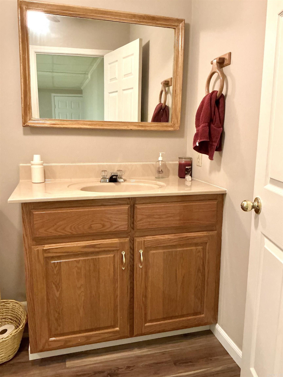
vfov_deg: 61.7
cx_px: 142
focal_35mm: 29
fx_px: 316
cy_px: 188
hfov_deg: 48.2
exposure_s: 1/30
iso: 320
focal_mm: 3
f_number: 1.8
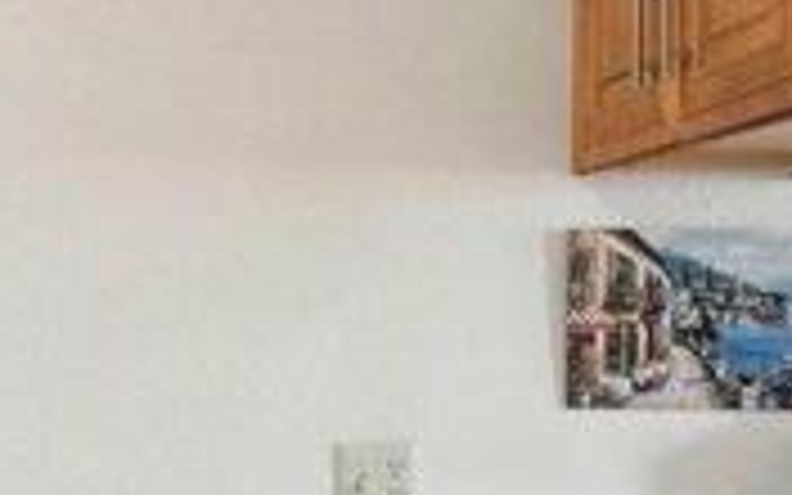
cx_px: -117
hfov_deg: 21.8
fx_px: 1921
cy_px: 346
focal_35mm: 89
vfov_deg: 14.6
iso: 400
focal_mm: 10
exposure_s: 1
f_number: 8
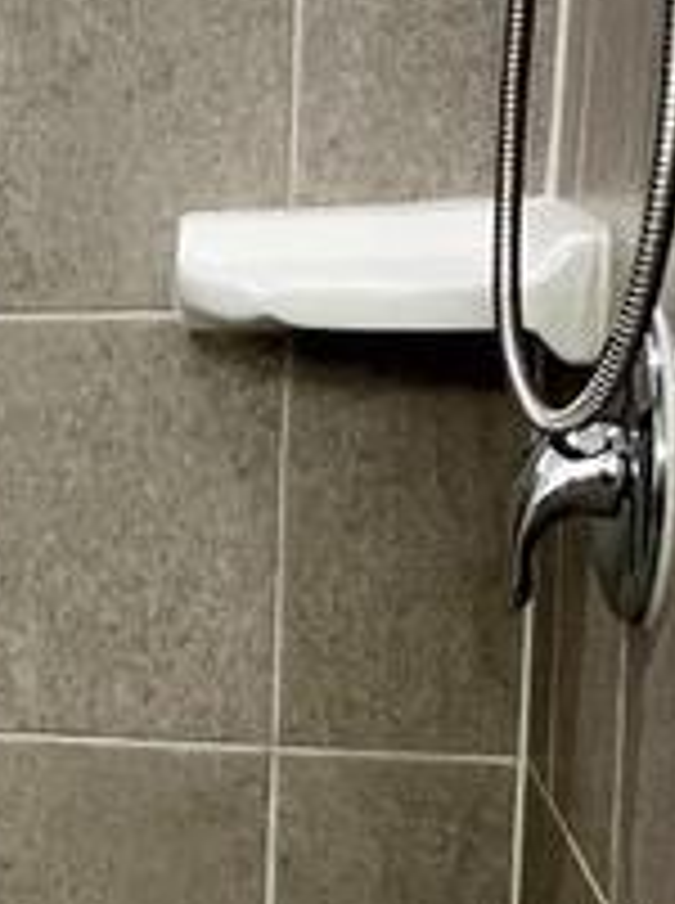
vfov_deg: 27.8
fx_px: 1826
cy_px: 522
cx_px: -839
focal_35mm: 70
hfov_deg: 15.0
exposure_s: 1/120
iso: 200
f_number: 1.8
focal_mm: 1.57
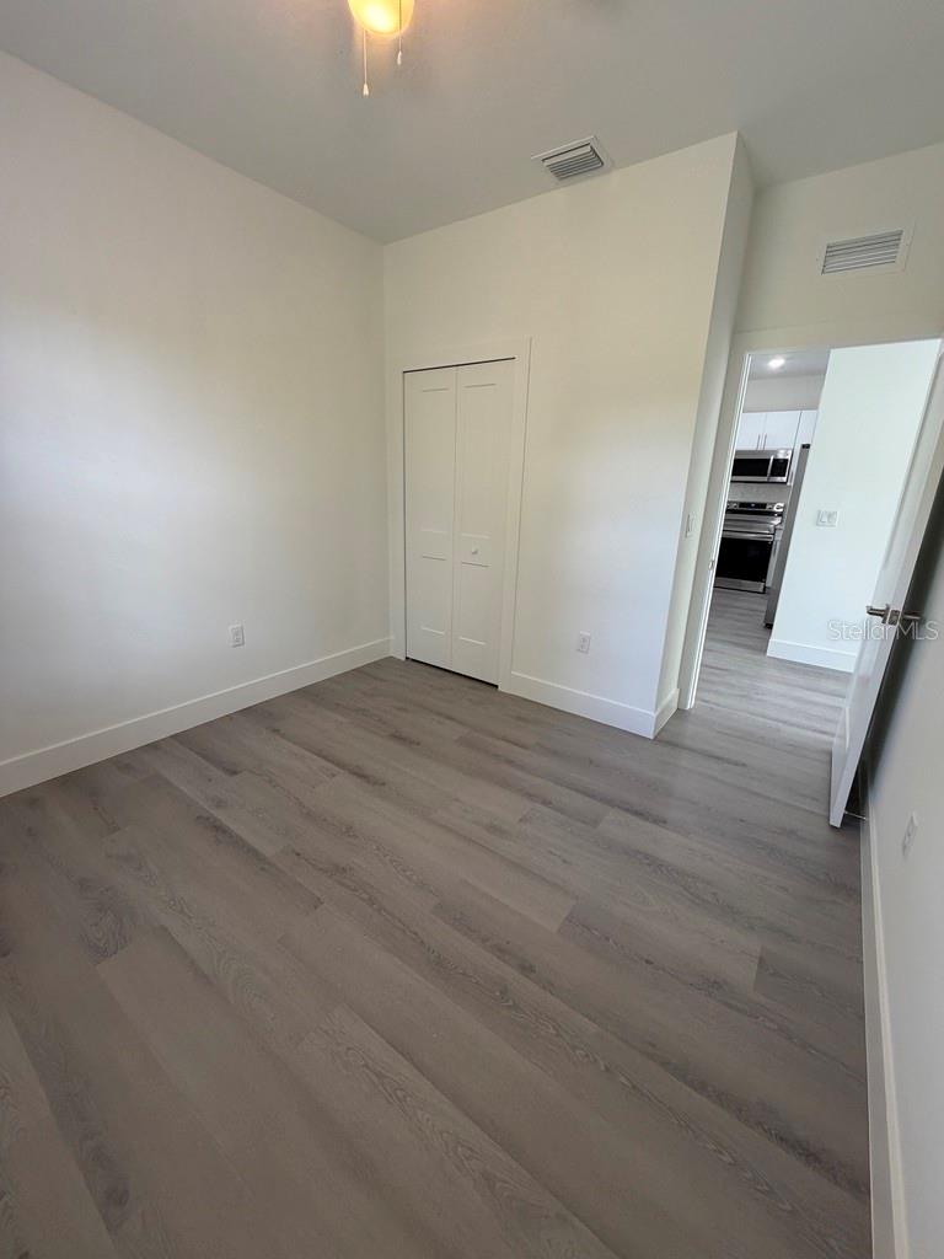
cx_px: 472
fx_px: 509
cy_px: 630
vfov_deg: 102.1
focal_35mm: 14
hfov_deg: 85.7
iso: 250
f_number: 2.2
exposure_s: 1/121
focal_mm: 2.22
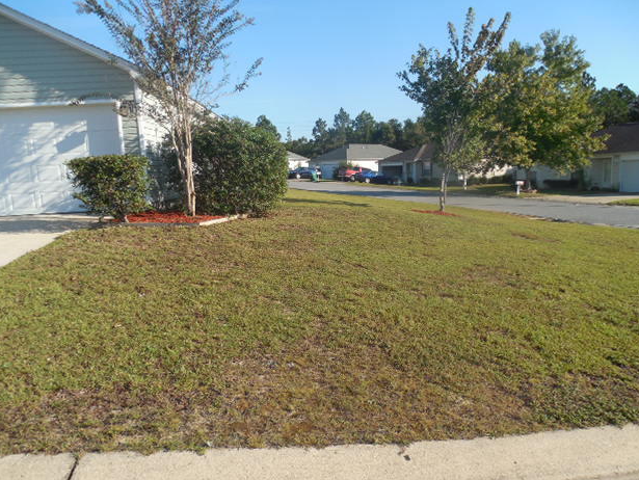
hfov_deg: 67.3
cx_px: 328
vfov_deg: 53.1
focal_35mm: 26
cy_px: 248
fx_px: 480
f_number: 3.3
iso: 125
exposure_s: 1/800
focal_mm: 4.5
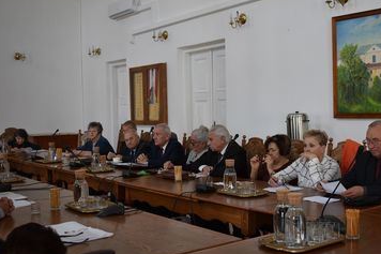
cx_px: 222
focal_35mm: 46
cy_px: 124
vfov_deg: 29.2
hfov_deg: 42.6
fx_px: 487
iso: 400
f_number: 4.5
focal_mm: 26
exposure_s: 1/80
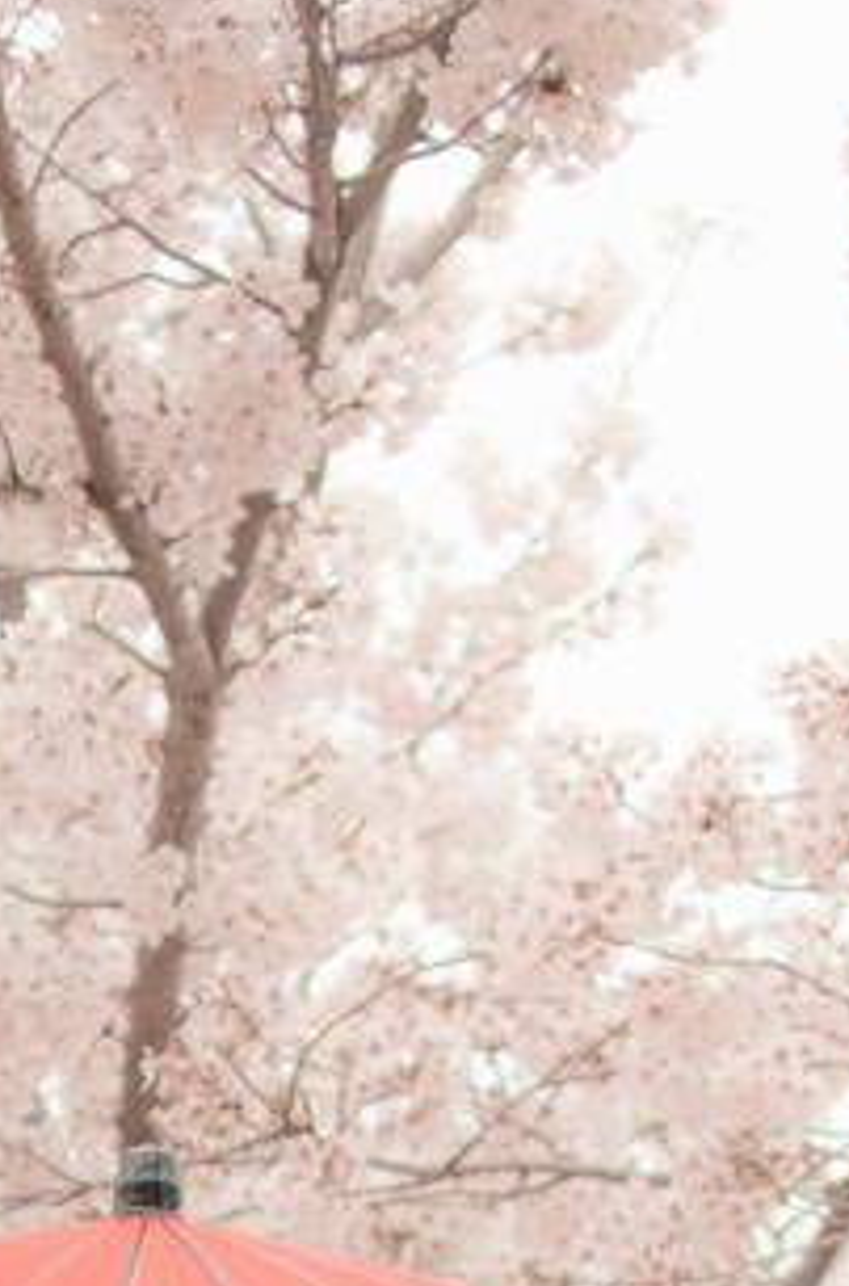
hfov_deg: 6.6
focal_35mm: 206
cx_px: -118
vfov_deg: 9.4
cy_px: 2488
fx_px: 7335
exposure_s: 1/400
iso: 100
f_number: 1.8
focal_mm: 35
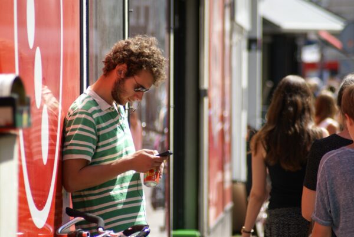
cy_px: 118
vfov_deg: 5.7
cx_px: 177
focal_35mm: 240
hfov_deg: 8.6
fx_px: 2363
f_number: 5
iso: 100
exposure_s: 1/320
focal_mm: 160
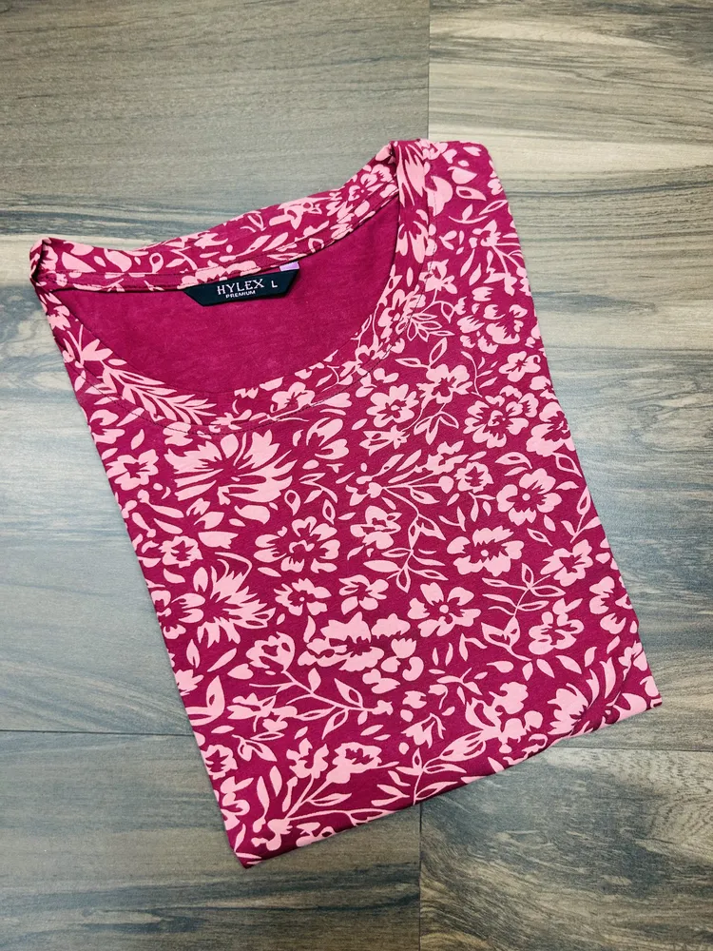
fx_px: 714
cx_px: 356
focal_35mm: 26
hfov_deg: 53.1
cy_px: 476
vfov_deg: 67.3
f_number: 1.5
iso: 64
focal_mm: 5.7
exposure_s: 1/50
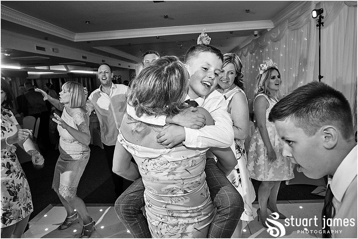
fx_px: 239
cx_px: 179
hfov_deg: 73.7
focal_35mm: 24
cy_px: 120
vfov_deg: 53.2
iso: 2000
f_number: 3.2
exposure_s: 1/60
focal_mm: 16
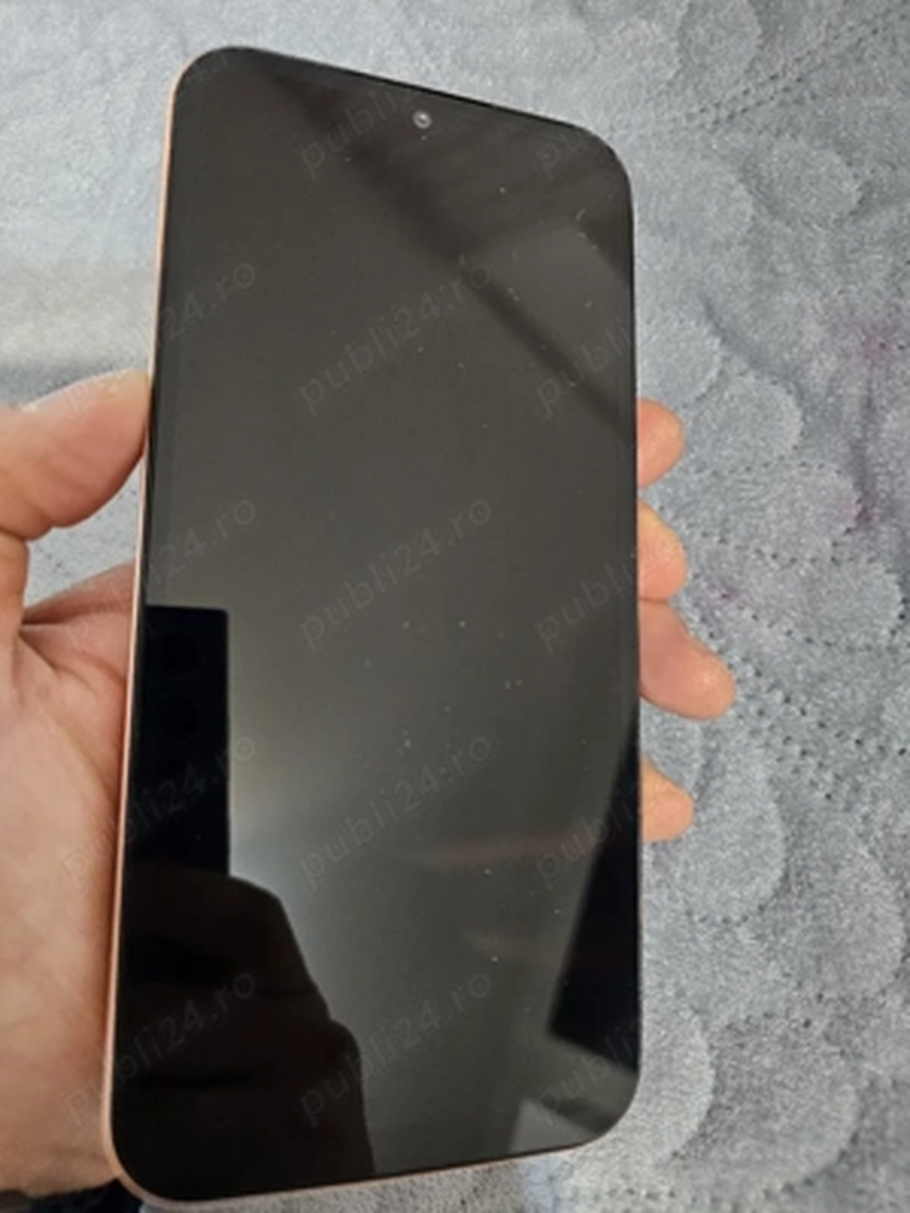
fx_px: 806
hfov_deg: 58.9
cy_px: 606
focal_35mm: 23
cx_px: 455
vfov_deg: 73.9
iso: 800
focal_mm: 6.3
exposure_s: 1/26
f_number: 1.7
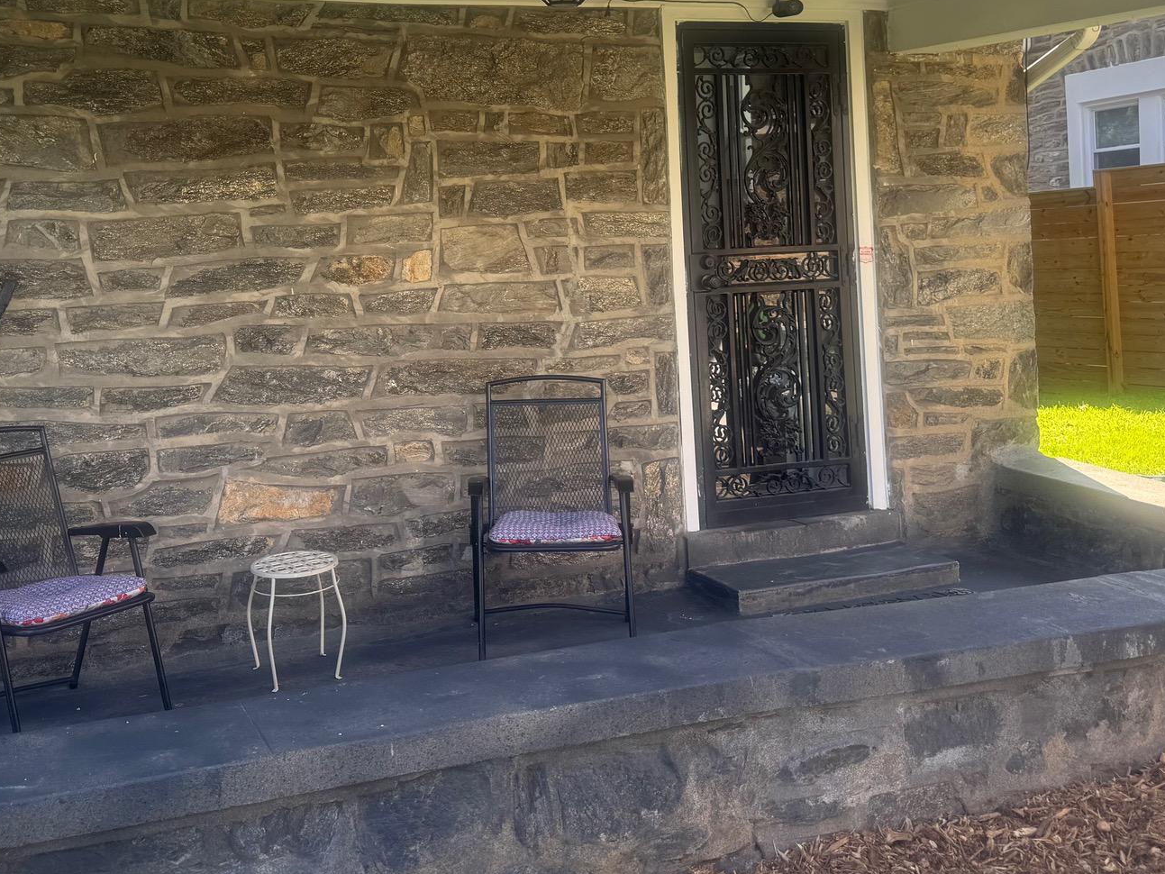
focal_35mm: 38
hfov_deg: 48.4
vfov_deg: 37.2
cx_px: 420
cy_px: 270
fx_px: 1279
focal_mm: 6.76
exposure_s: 1/671
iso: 80
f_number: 1.78
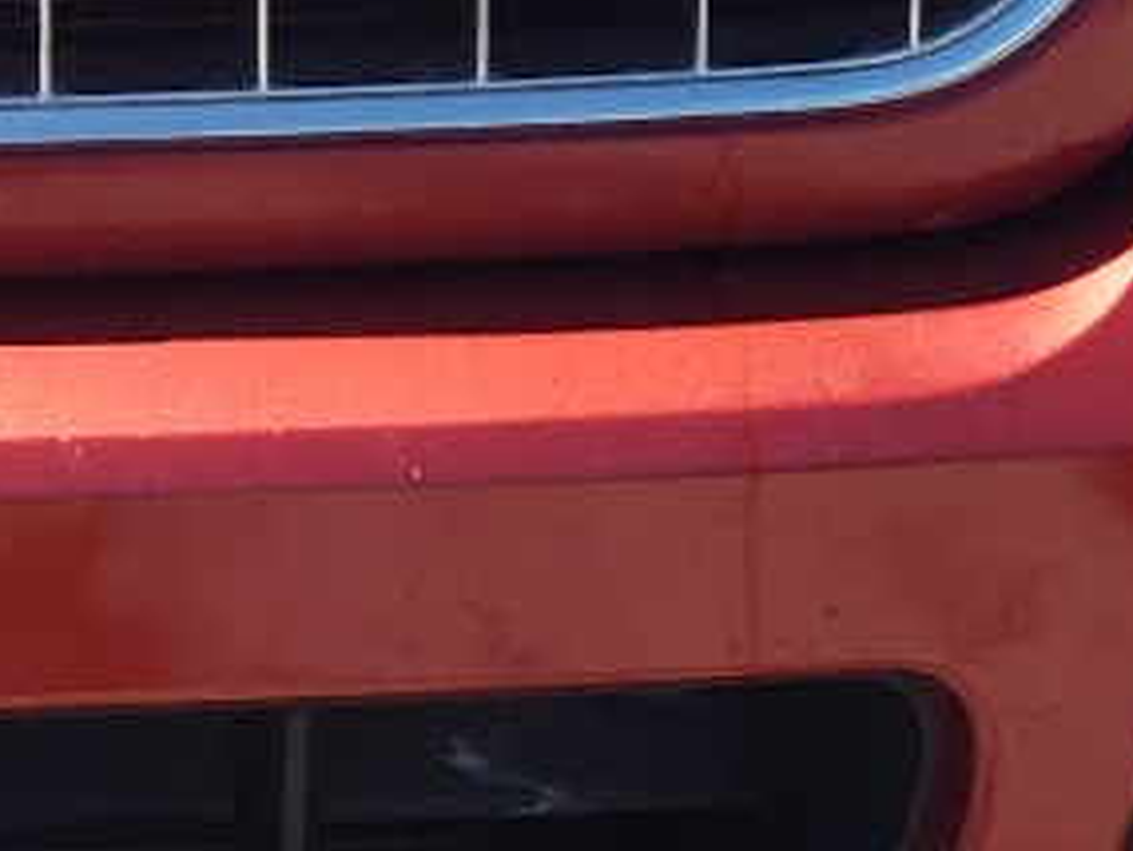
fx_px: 4781
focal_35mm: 146
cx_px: -147
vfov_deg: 9.9
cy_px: -322
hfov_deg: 13.2
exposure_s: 1/2000
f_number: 1.5
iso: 50
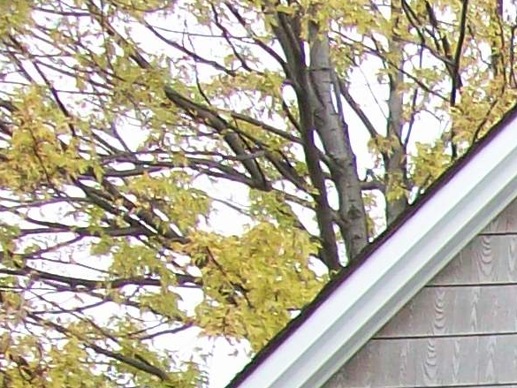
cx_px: 1177
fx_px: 2808
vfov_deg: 7.5
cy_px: 863
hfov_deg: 9.5
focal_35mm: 188
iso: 80
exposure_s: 1/273
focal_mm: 6
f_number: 2.7
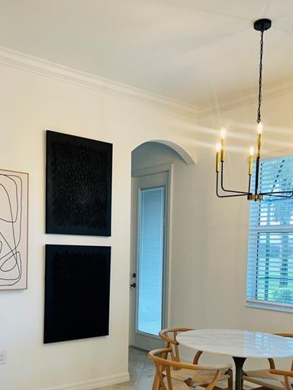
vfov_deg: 46.8
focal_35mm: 39
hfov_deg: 36.8
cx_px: 139
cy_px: 270
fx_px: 440
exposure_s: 1/120
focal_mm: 5.7
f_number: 1.5
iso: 64
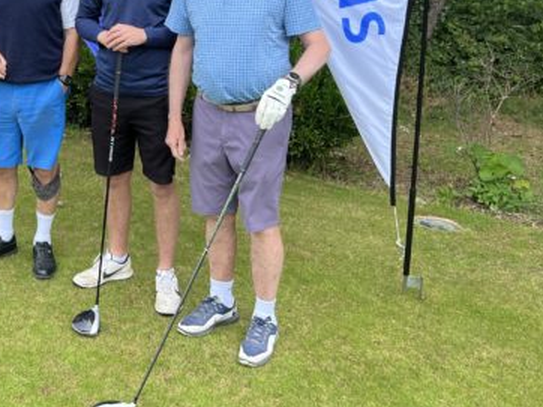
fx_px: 784
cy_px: 59
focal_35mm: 50
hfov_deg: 36.1
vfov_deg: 28.2
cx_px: 66
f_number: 1.5
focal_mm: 5.7
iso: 50
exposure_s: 1/1468
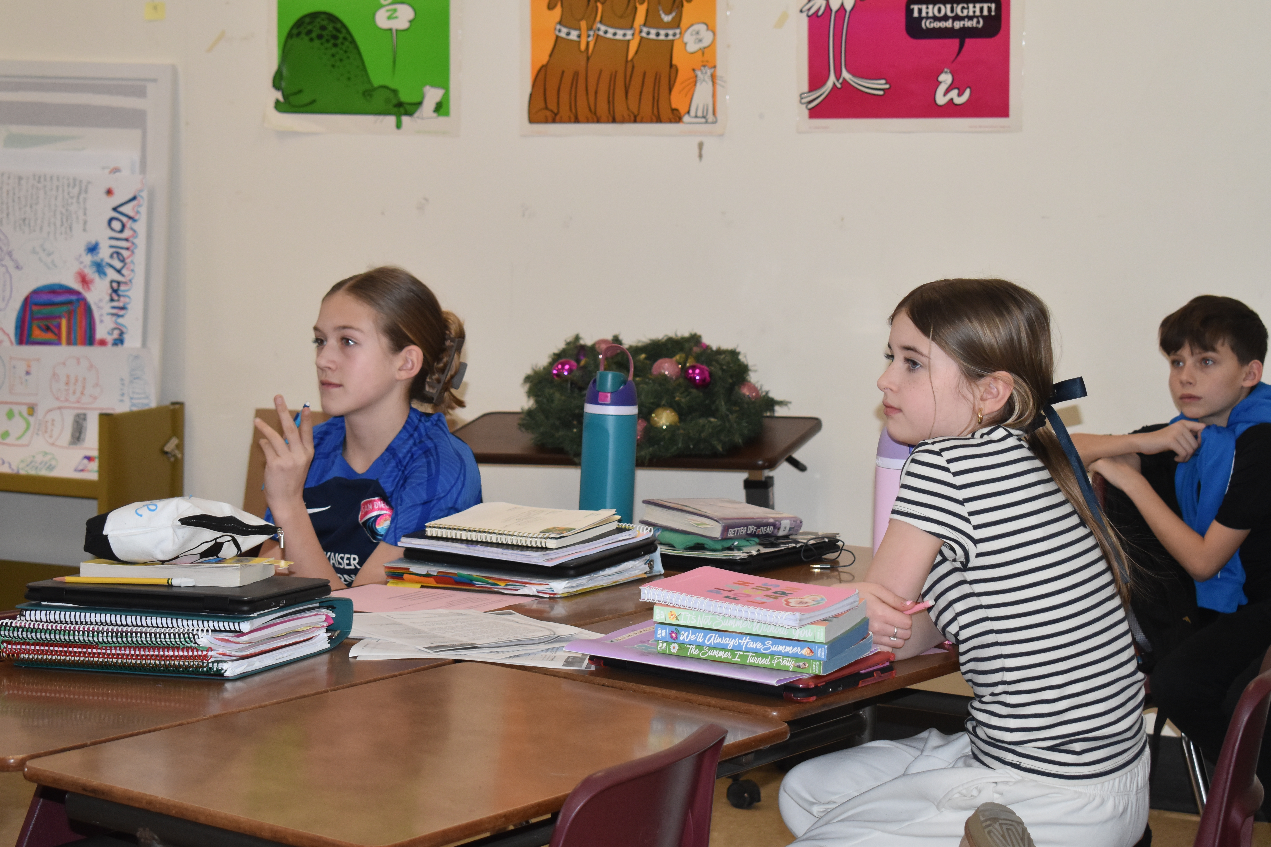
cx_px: 636
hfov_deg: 24.6
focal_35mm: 82
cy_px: 424
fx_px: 2912
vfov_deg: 16.6
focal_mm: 55
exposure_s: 1/60
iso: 1250
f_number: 5.6
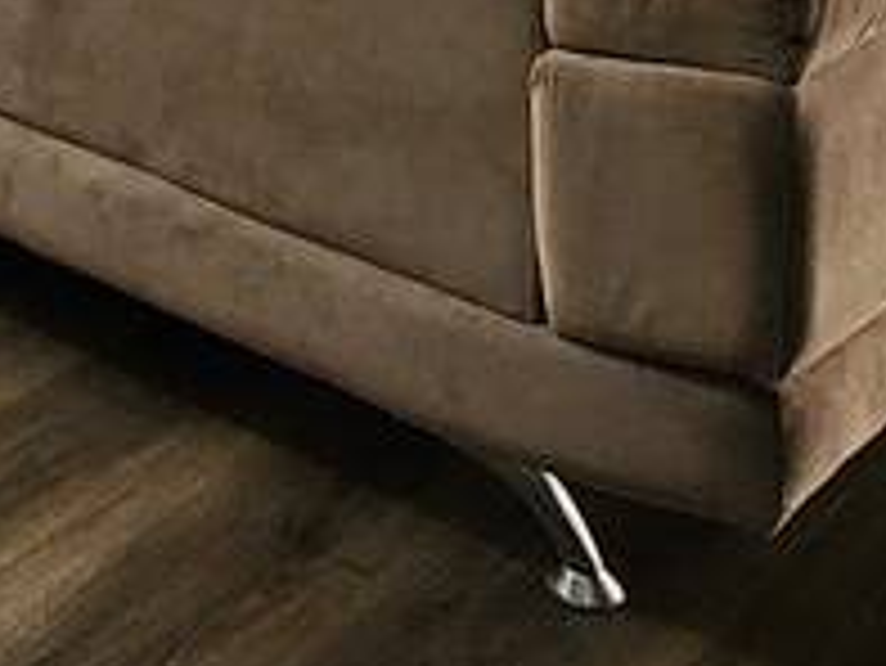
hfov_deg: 17.2
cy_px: -1120
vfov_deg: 11.6
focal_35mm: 95
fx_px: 2433
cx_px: -666
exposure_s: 1/60
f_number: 2.2
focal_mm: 2.2
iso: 160
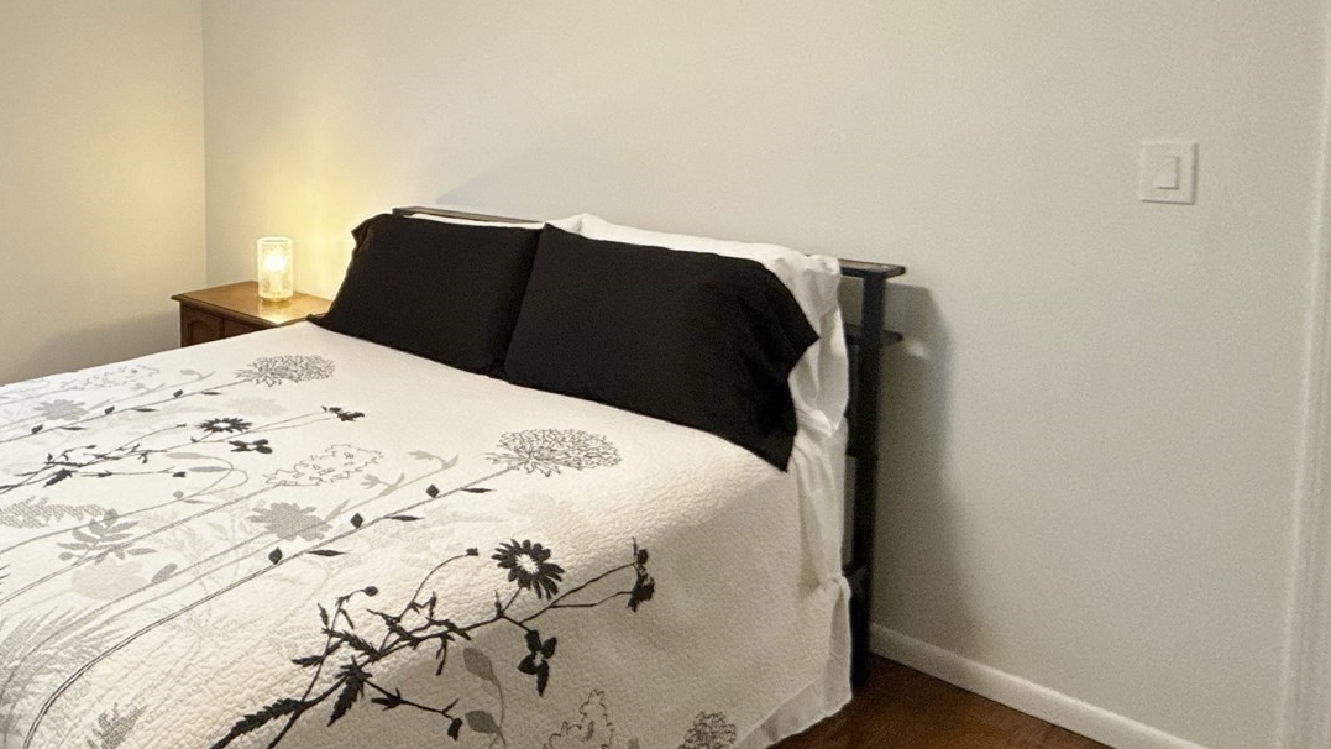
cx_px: 221
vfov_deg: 38.7
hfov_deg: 59.5
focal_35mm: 29
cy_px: 153
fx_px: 1024
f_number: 2.2
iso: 250
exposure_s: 1/120
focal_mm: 2.22
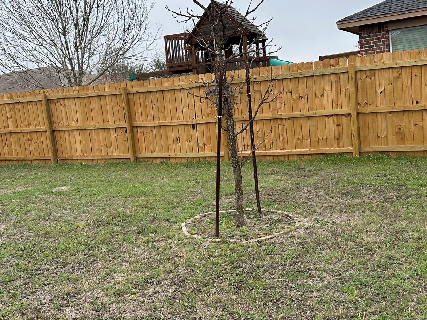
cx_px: 177
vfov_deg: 34.3
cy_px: 183
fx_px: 518
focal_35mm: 42
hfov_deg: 44.6
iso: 80
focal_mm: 6.86
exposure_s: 1/1916
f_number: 1.78
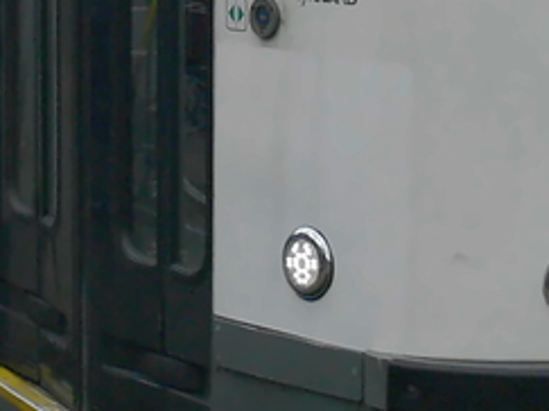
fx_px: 2742
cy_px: -200
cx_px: 178
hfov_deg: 11.4
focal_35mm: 173
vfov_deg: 8.4
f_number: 3.6
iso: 80
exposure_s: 1/800
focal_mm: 7.4
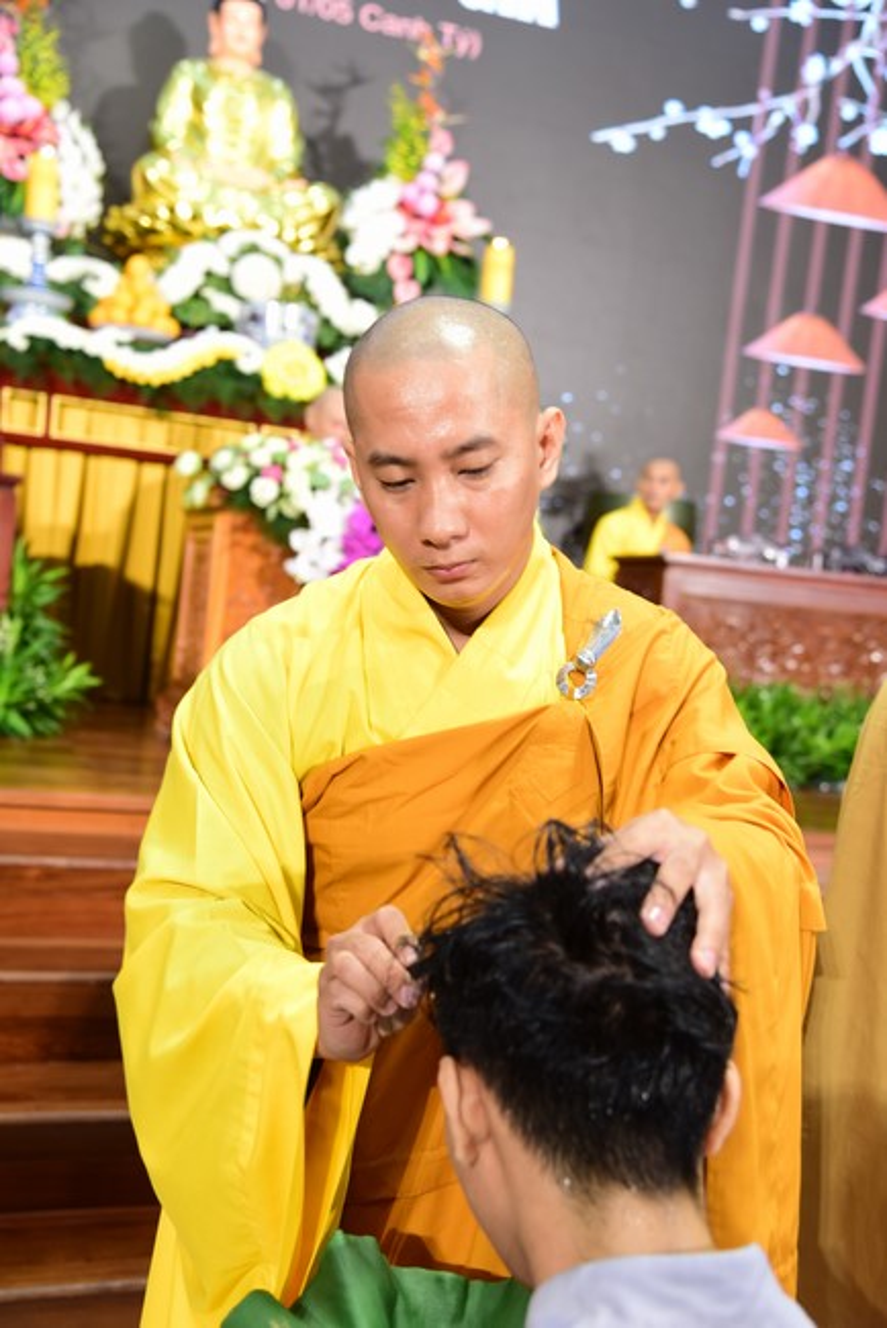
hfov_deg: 29.3
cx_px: 444
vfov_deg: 42.7
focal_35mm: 46
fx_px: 1698
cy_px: 664
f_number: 4.5
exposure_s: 1/60
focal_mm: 46
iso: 800
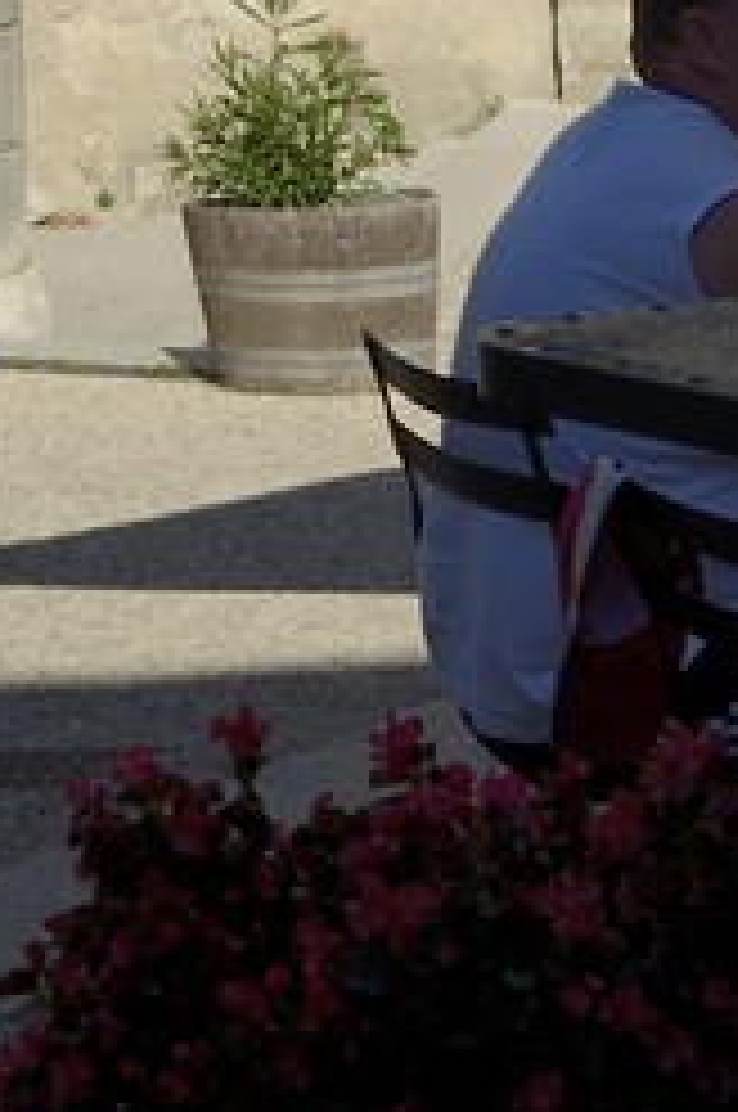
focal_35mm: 201
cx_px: -799
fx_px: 6198
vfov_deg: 8.5
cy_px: -2283
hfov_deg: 6.6
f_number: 16
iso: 200
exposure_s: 1/250
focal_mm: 31
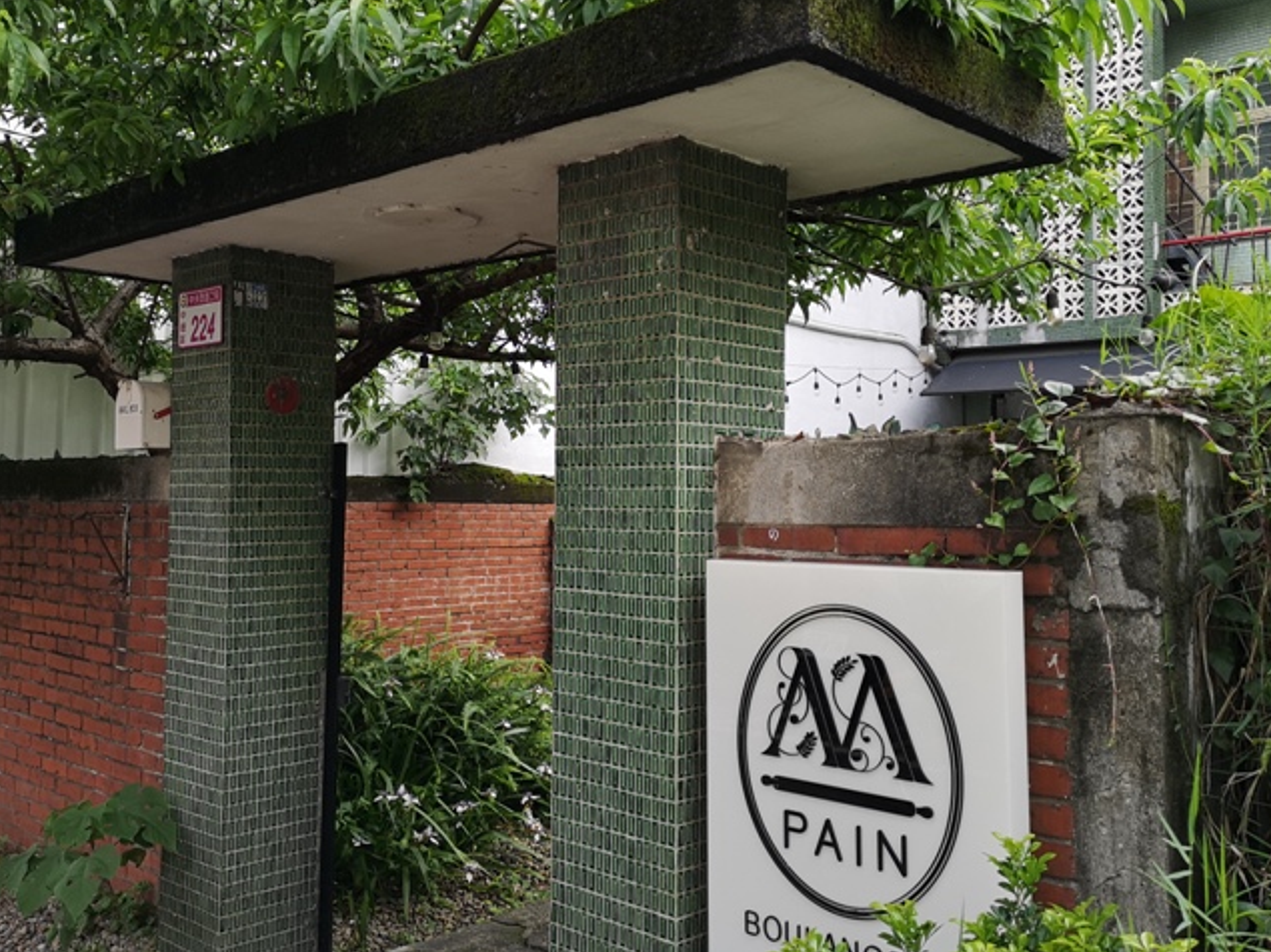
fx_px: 1248
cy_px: 432
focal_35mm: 34
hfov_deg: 54.0
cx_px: 637
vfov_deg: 41.7
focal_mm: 3.95
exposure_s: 1/361
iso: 50
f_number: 1.8
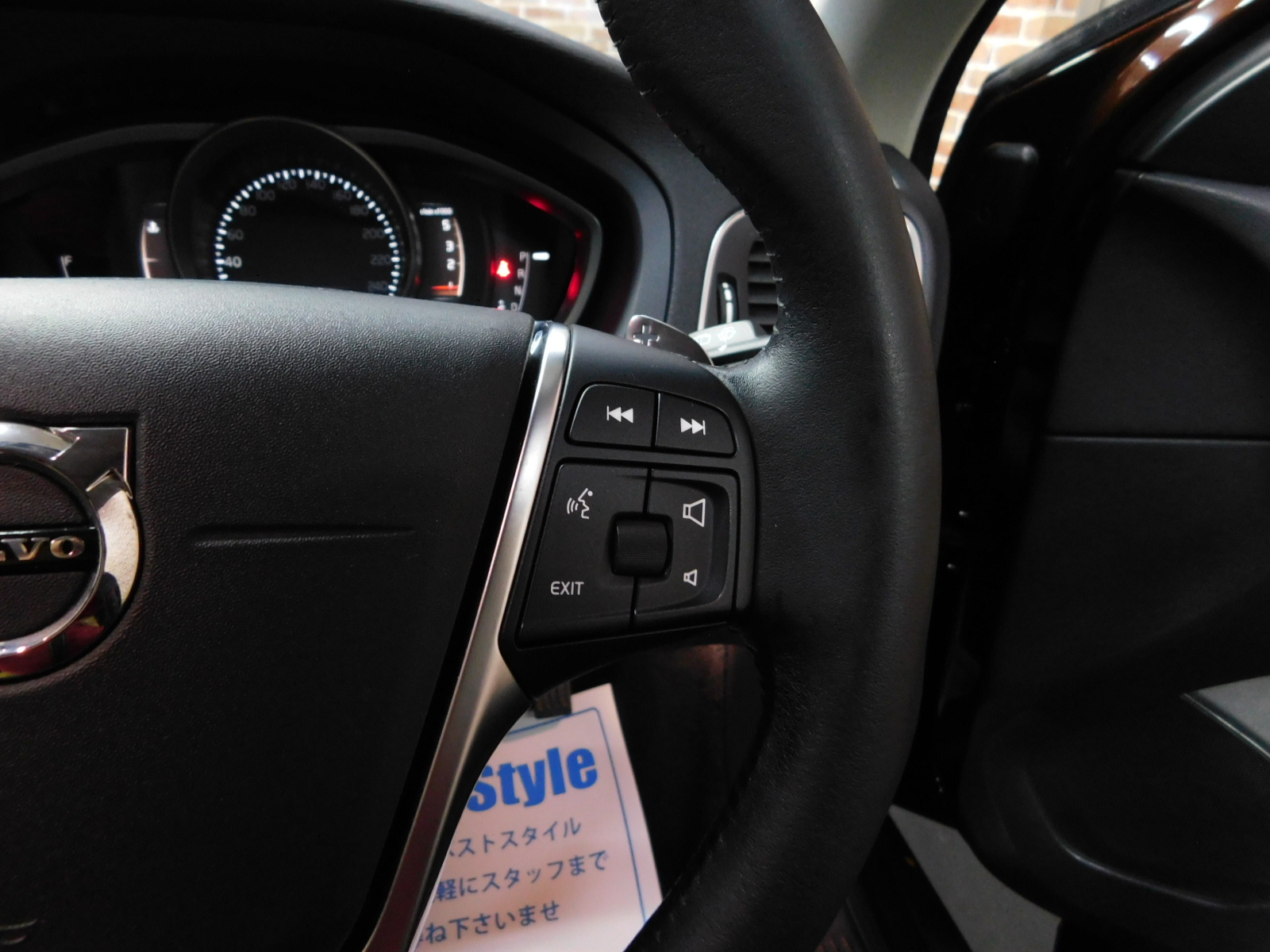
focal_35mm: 23
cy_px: 476
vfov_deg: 58.9
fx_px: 844
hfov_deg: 73.9
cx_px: 635
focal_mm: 4
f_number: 3
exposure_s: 1/13
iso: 400
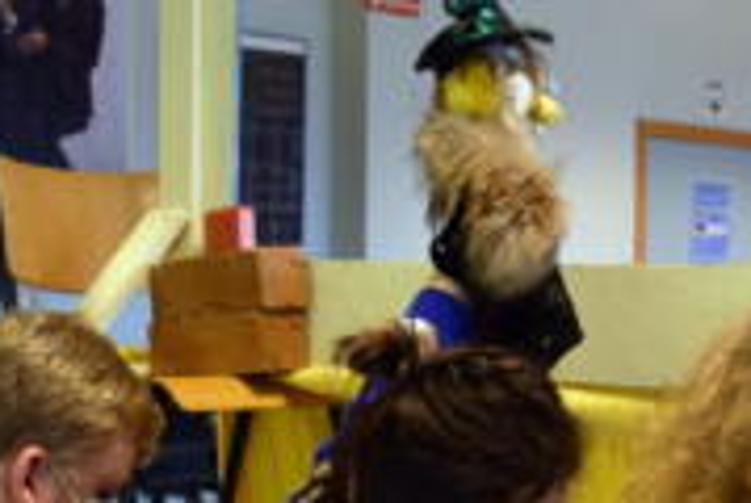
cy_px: 365
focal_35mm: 92
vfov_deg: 14.9
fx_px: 1922
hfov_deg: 21.7
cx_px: 629
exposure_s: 1/30
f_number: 3.5
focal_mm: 22
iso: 500
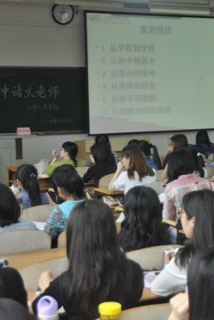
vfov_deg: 26.3
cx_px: 167
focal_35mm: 77
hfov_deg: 17.6
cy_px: 160
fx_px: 686
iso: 200
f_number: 4
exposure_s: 1/30
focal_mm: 34
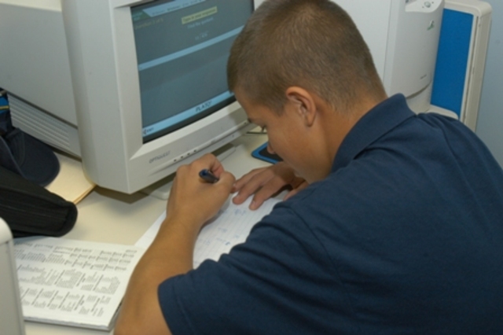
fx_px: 796
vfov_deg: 23.8
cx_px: 252
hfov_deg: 35.1
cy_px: 168
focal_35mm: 57
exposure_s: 1/60
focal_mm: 38
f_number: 5.6
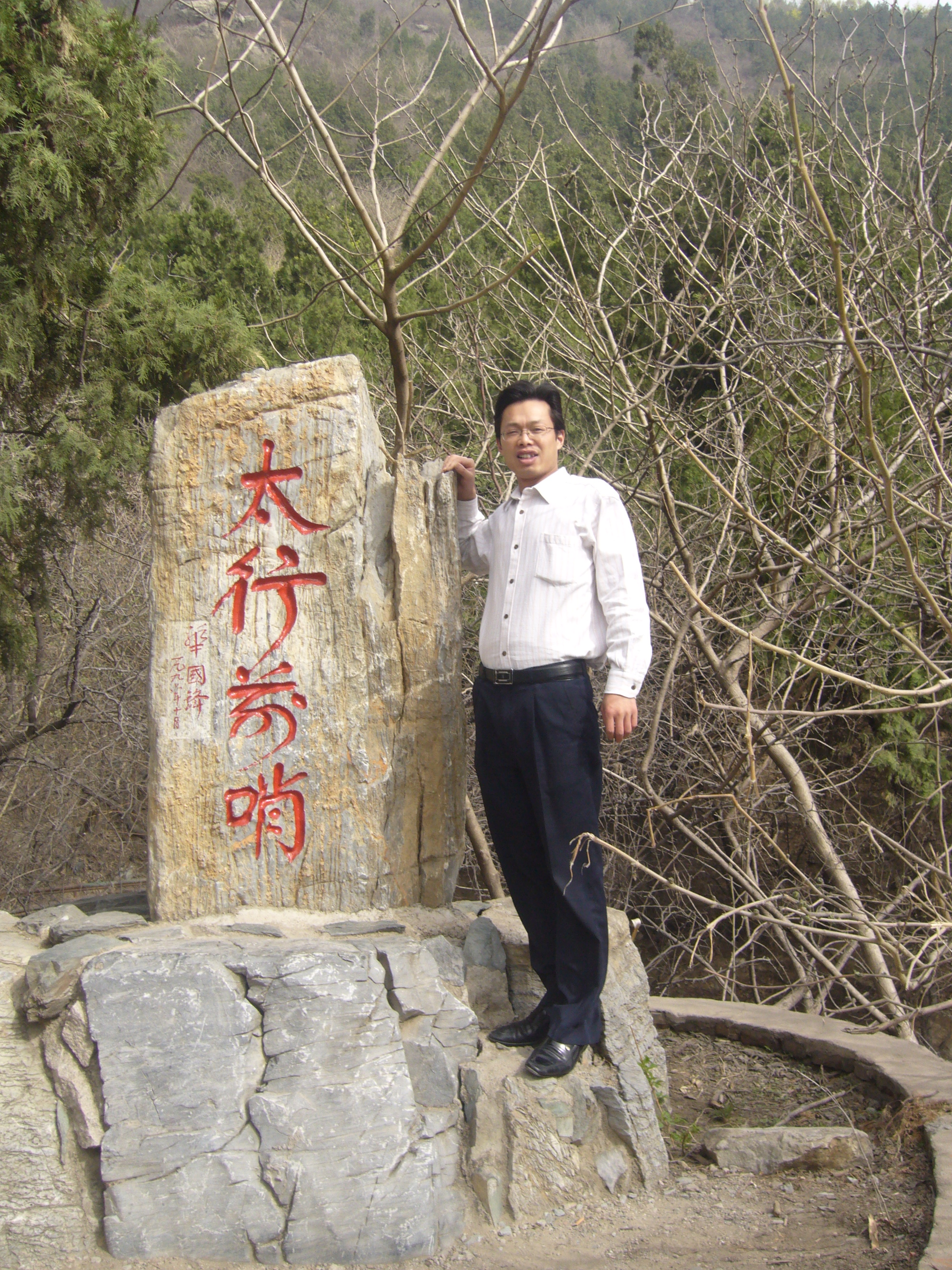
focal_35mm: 37
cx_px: 476
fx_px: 1357
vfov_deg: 50.1
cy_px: 643
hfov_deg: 38.7
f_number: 5.6
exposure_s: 1/125
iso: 80
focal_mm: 5.8
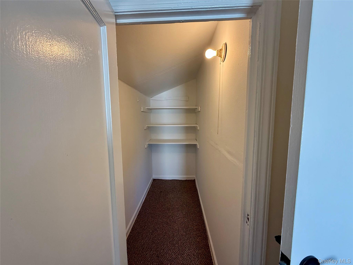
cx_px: 176
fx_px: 143
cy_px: 132
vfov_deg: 85.7
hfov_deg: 102.1
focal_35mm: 14
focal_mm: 2.22
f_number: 2.2
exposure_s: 1/99
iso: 200
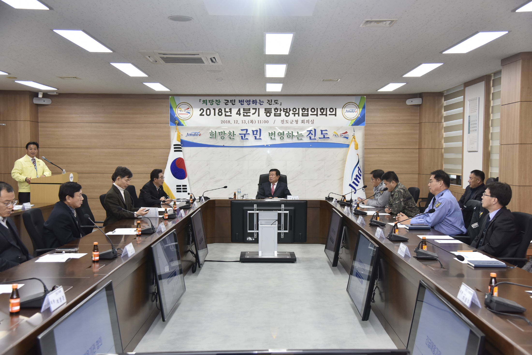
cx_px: 266
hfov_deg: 48.4
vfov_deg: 33.4
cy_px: 178
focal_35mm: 40
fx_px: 591
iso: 800
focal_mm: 40
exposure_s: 1/125
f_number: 4.5
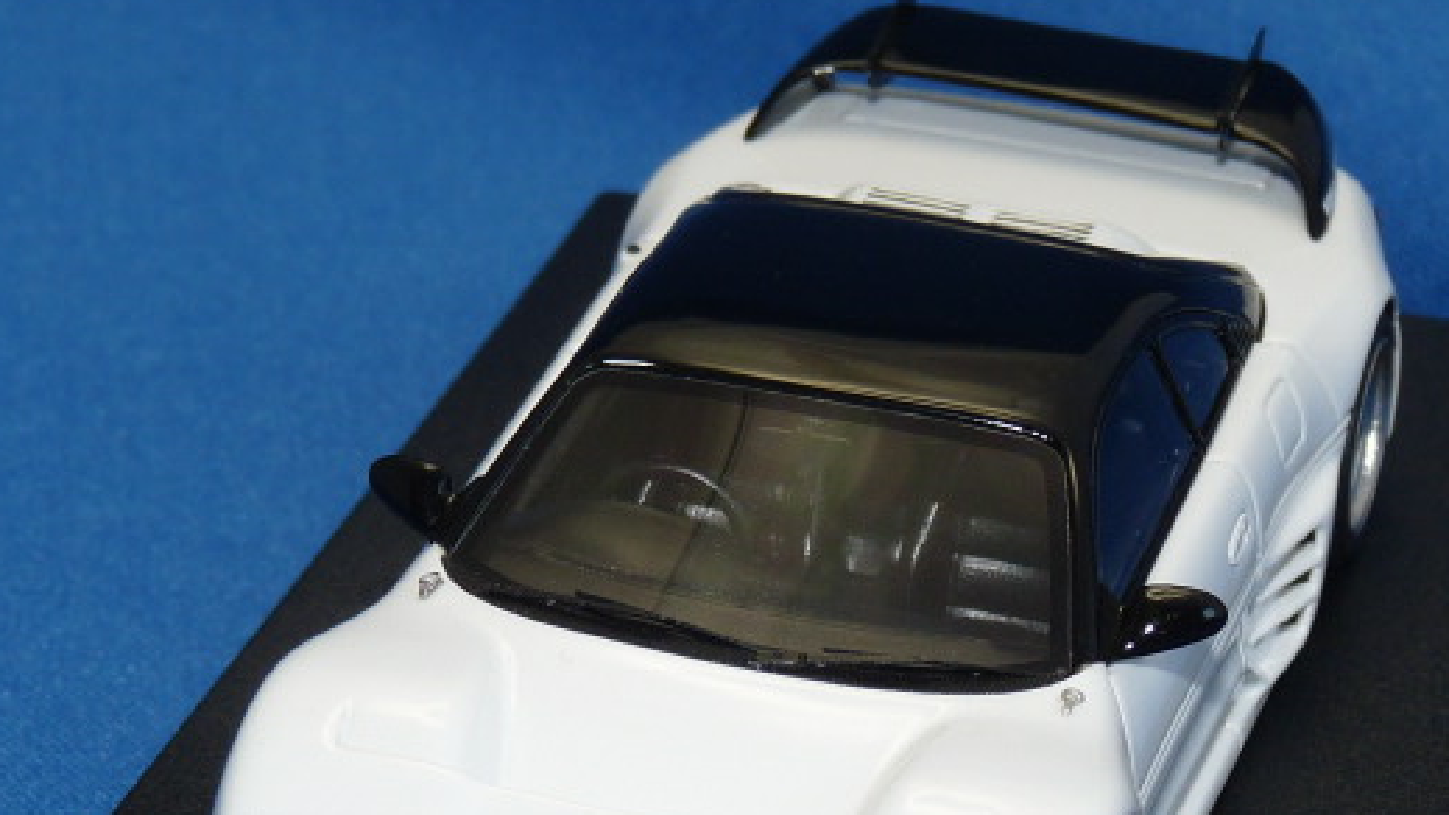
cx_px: 779
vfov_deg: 7.6
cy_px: 628
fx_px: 6148
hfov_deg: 13.4
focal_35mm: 160
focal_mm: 11.9
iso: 100
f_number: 4
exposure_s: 1/40
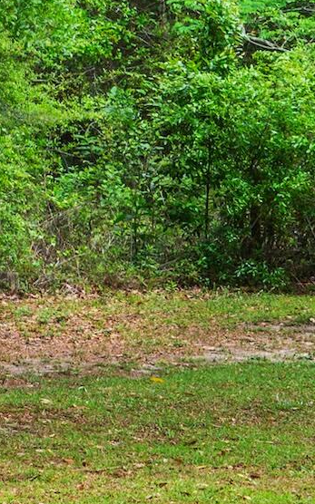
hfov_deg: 6.3
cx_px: -1010
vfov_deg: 12.7
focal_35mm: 165
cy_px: 197
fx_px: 2269
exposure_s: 1/125
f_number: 9
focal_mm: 30
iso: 100
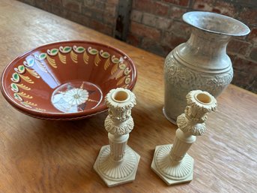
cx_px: 128
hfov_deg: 71.6
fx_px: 178
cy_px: 96
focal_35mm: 24
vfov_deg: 56.8
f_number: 1.78
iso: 250
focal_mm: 6.86
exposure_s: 1/60
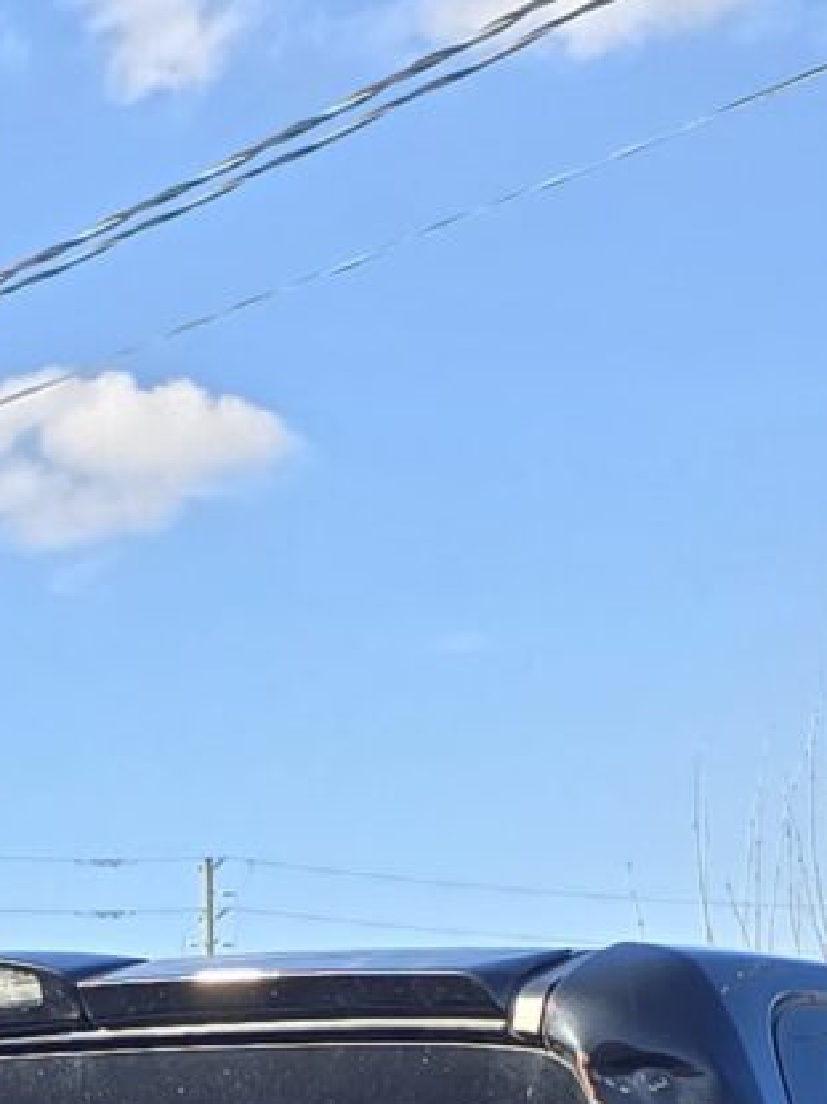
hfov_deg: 10.1
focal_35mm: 142
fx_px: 4526
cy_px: 2288
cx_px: -457
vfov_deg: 12.2
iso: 12
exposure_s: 1/346
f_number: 1.7
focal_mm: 6.3
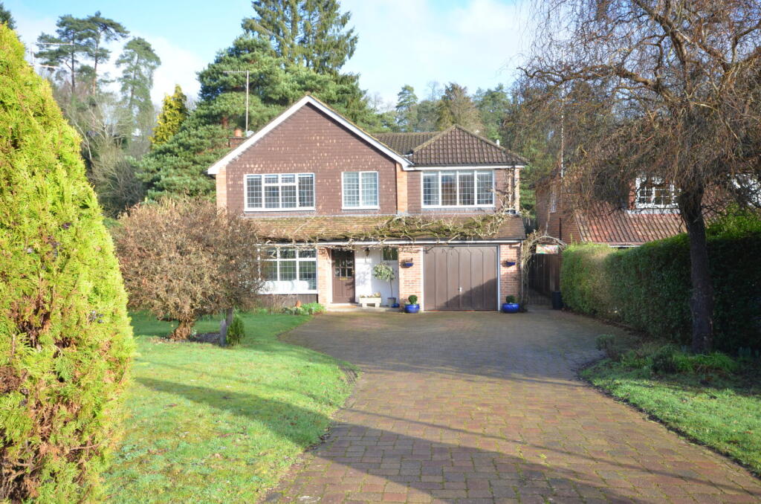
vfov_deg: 43.4
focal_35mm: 30
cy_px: 252
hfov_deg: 62.0
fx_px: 633
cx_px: 380
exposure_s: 1/250
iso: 500
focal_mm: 20
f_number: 8
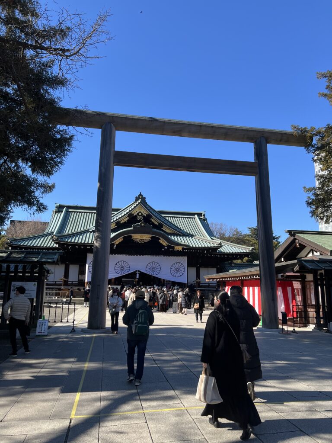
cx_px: 166
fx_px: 332
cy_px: 222
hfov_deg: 53.1
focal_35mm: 26
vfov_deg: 67.3
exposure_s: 1/2045
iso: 50
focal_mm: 5.7
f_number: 1.5
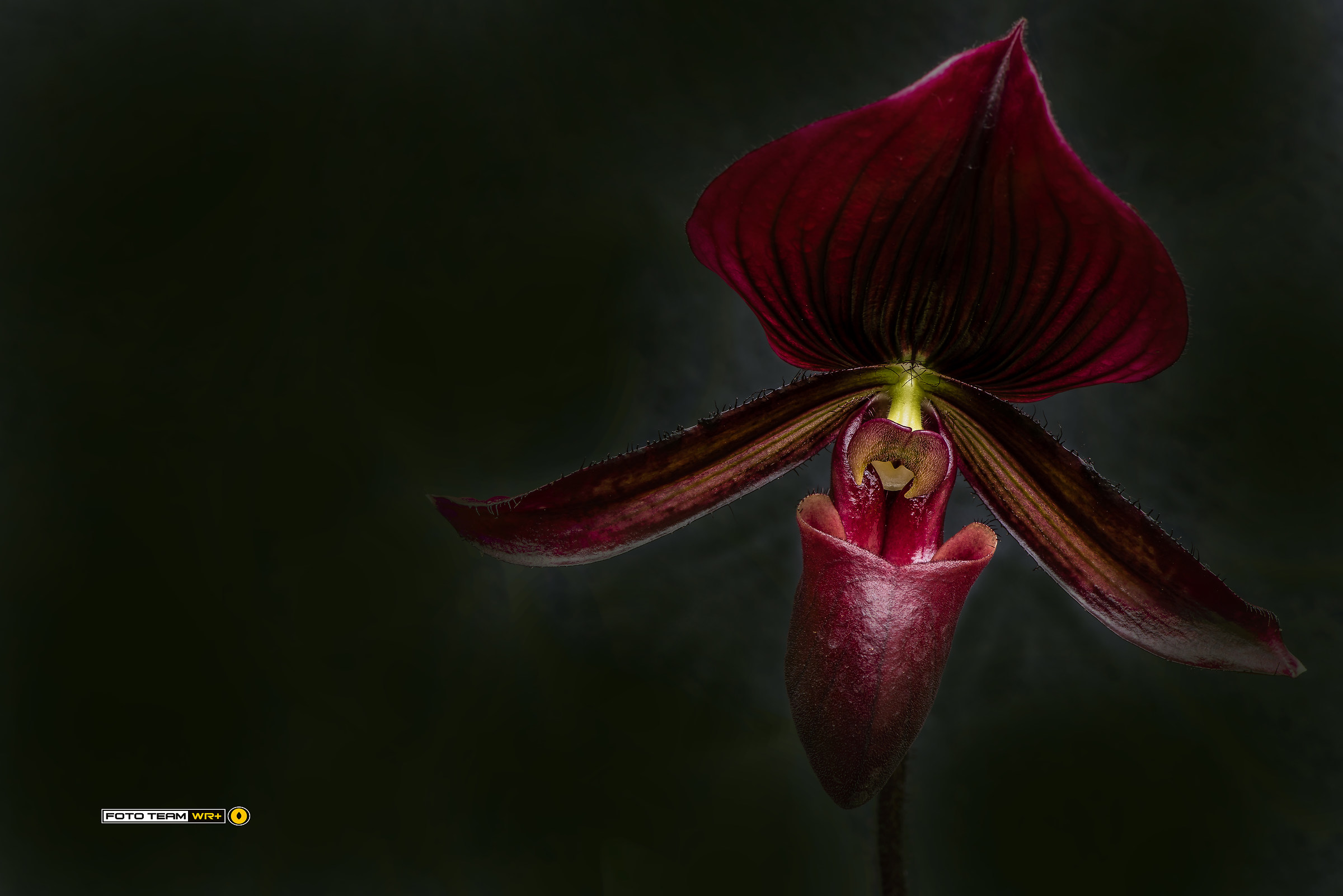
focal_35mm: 105
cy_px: 448
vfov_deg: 13.0
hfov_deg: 19.5
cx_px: 672
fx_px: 3918
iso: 100
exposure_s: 1.6
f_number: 18
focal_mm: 105
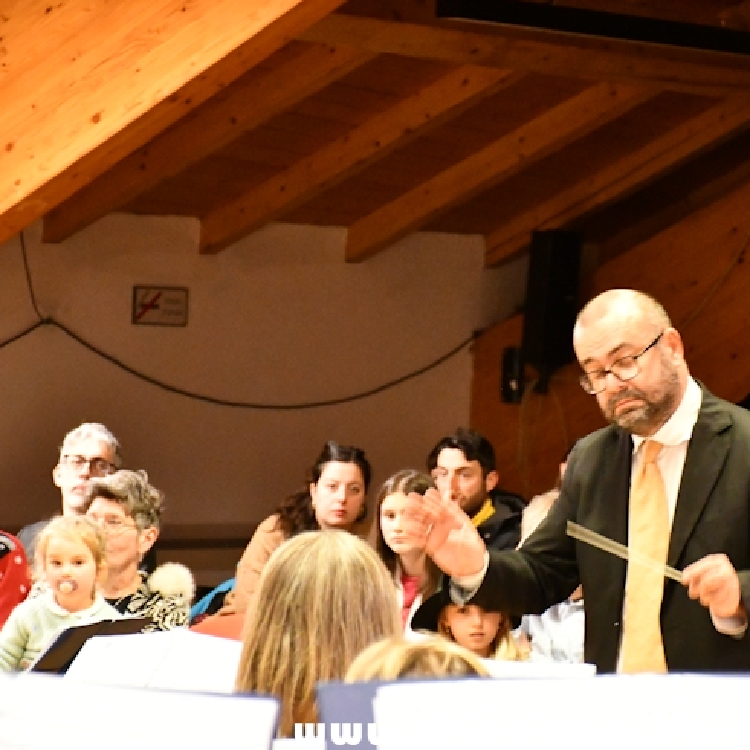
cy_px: 375
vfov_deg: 10.5
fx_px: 4069
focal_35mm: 166
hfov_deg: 10.5
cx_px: 577
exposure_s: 1/60
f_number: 5.3
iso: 12800
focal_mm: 80
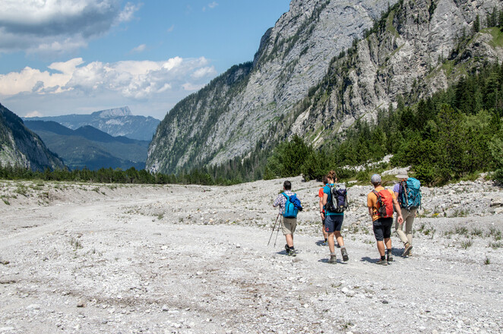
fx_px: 628
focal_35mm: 45
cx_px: 252
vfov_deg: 29.8
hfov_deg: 43.6
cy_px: 167
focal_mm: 30
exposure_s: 1/500
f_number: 11
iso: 280
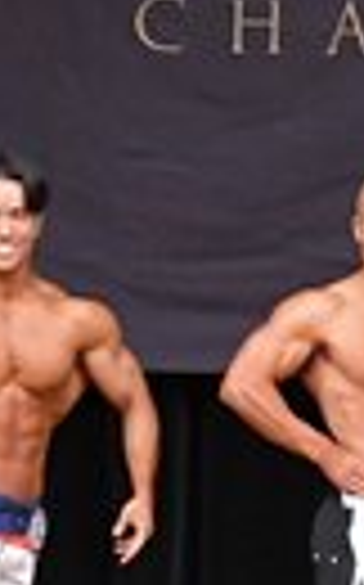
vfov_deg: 3.3
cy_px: 432
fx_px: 10133
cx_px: 721
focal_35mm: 637
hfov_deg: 2.1
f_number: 5.6
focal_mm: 70
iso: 5000
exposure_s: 1/400
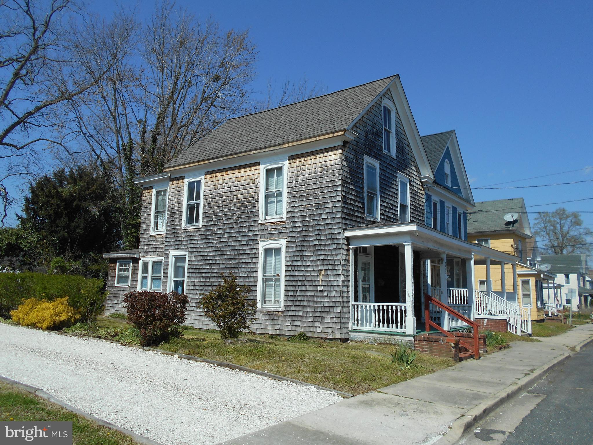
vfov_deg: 53.1
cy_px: 222
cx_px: 296
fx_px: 445
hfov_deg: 67.3
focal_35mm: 26
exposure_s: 1/1250
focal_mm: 4.6
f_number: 3.2
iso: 80
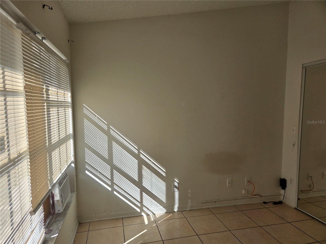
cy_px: 122
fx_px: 217
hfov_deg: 73.9
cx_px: 163
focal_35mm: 23
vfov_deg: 58.9
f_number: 1.8
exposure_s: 1/638
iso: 25
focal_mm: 5.4
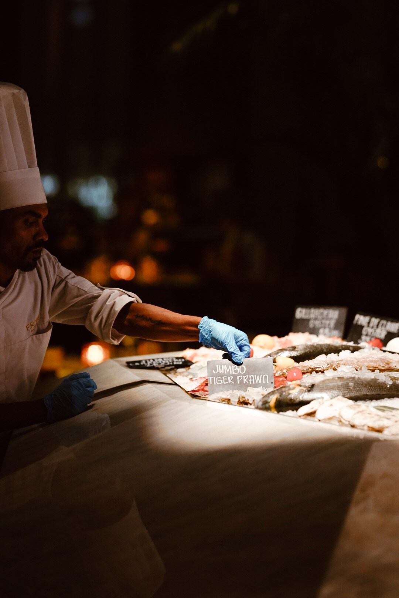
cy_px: 299
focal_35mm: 135
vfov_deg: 15.2
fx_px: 2240
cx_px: 200
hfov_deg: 10.2
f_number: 2.5
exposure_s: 1/160
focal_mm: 135
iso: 3200
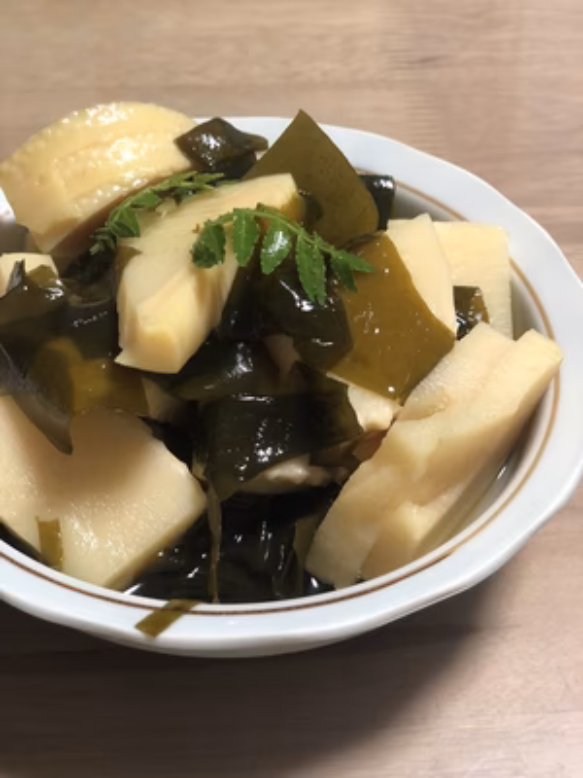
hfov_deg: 28.0
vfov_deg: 36.8
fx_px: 1168
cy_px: 389
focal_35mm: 52
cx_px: 292
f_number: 2.4
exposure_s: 1/33
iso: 125
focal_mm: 6
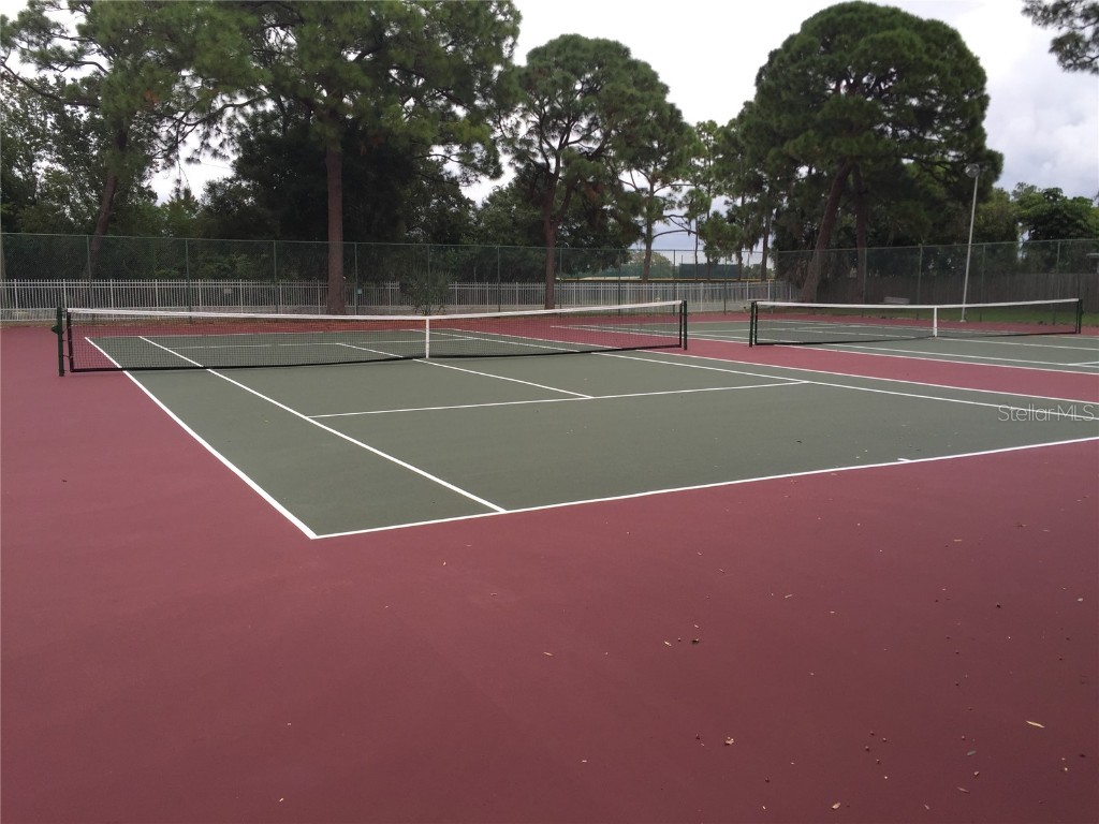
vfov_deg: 48.2
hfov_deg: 61.7
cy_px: 412
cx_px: 550
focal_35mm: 29
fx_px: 921
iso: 32
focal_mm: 4.15
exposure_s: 1/520
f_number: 2.2
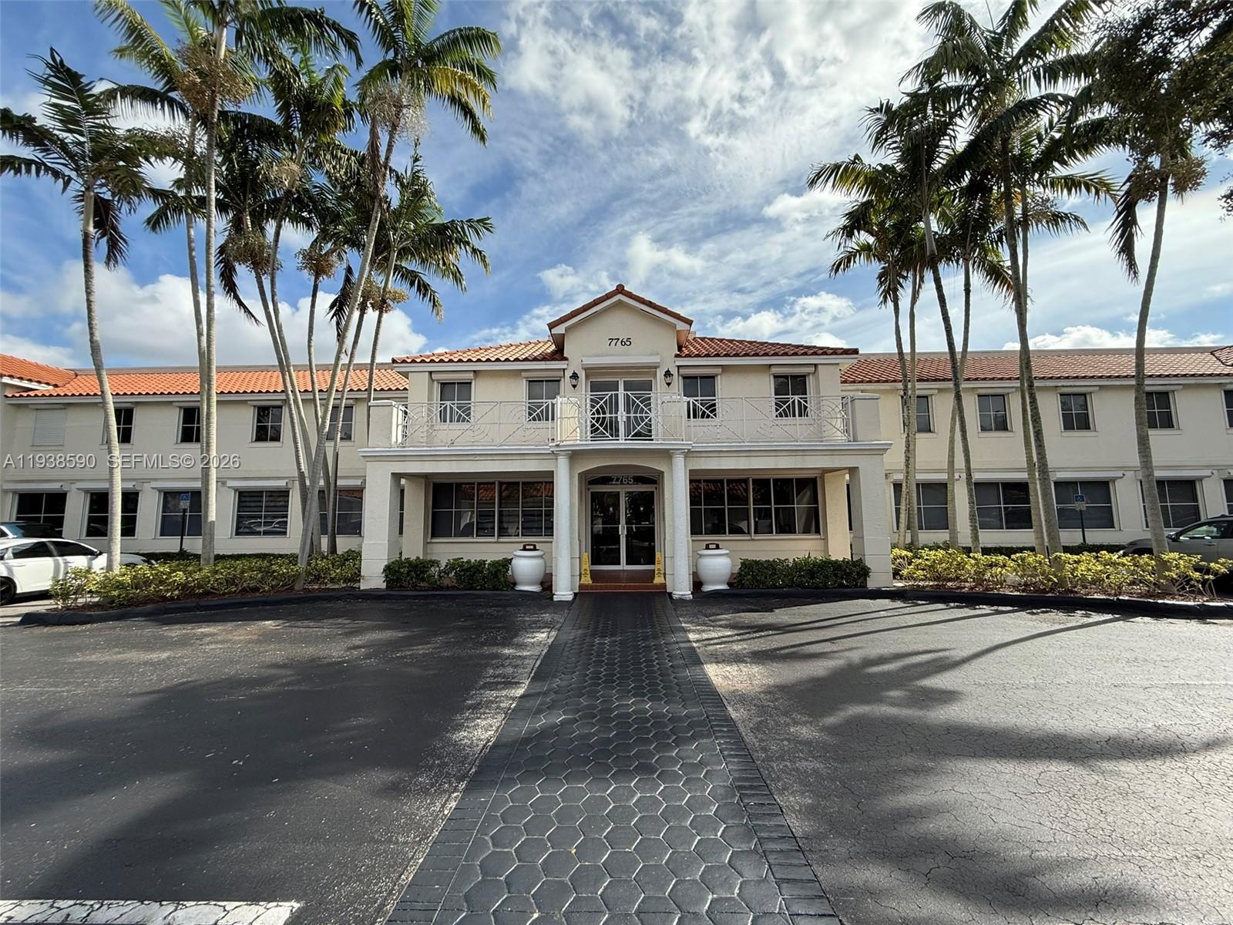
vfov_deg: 85.7
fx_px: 499
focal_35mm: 14
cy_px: 462
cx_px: 616
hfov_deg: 102.1
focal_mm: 2.22
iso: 64
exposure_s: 1/1901
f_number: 2.2
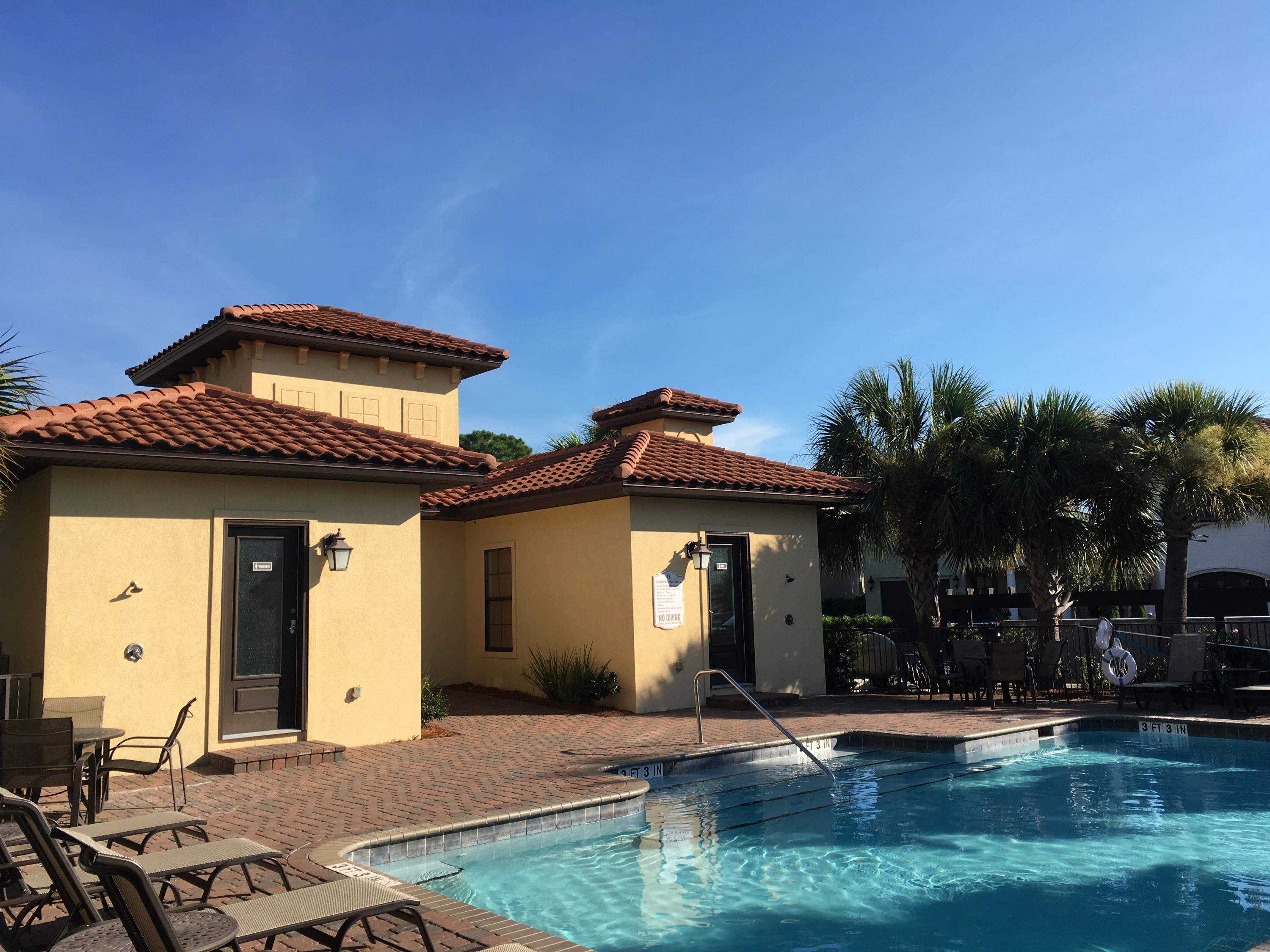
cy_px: 476
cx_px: 635
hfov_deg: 61.7
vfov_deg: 48.2
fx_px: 1064
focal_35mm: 29
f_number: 2.2
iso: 25
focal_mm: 4.15
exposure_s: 1/1261
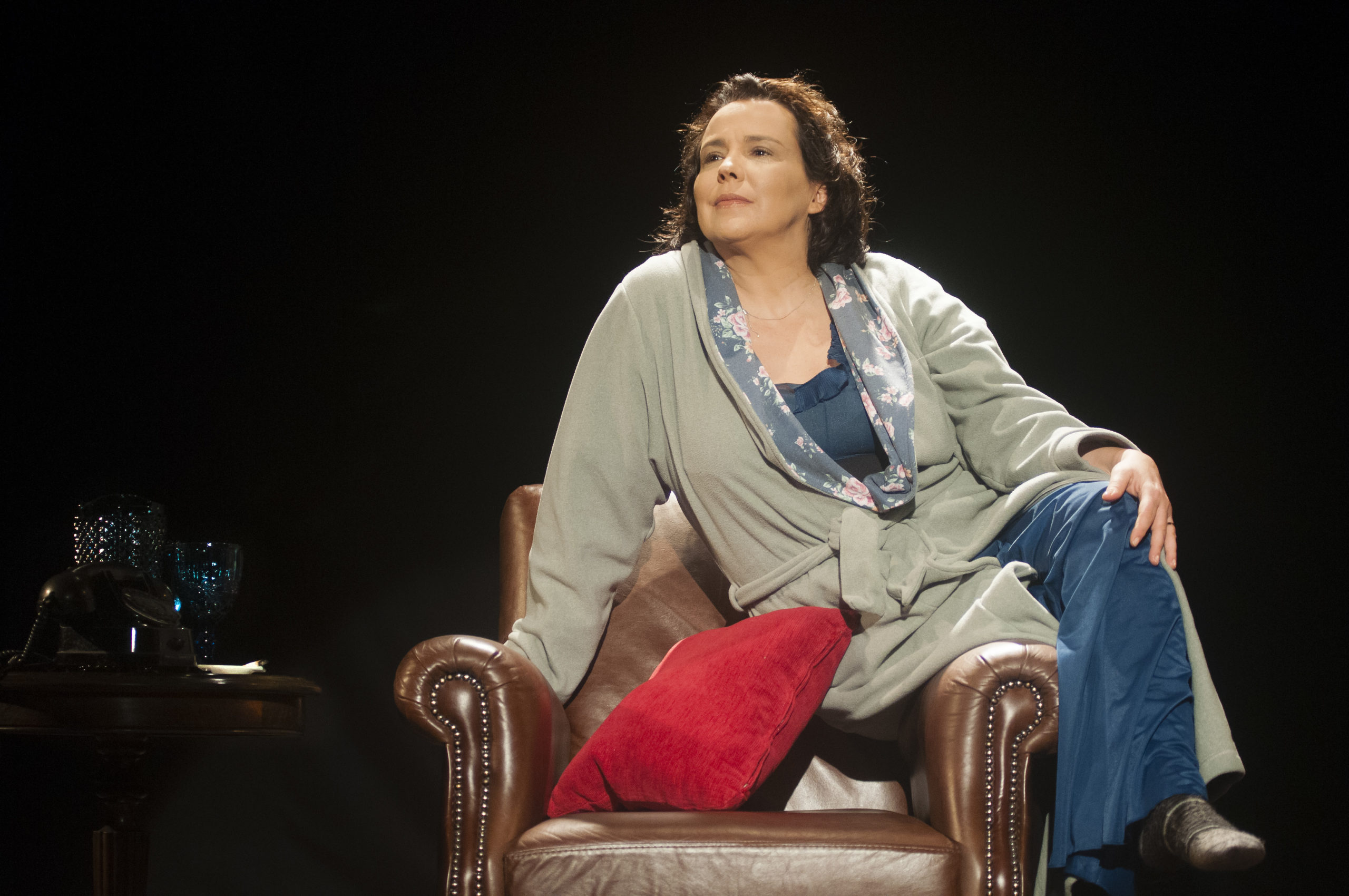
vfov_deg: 11.4
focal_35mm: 120
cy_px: 448
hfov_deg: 17.1
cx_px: 674
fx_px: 4491
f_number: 2.8
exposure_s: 1/125
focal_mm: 80
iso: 800
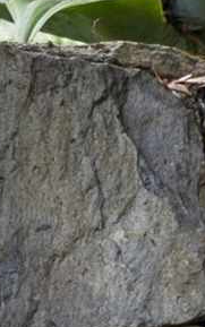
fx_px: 5025
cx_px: 526
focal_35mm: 563
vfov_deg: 3.7
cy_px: 696
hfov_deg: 2.3
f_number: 5.6
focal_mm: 35
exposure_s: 1/50
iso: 250
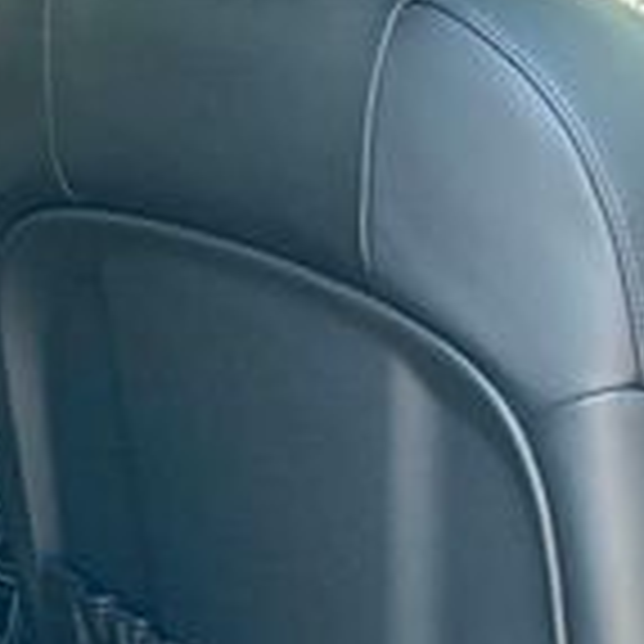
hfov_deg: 15.6
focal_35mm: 111
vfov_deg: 15.3
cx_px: 180
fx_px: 2336
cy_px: 694
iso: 80
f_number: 1.8
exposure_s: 1/84
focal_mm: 3.99
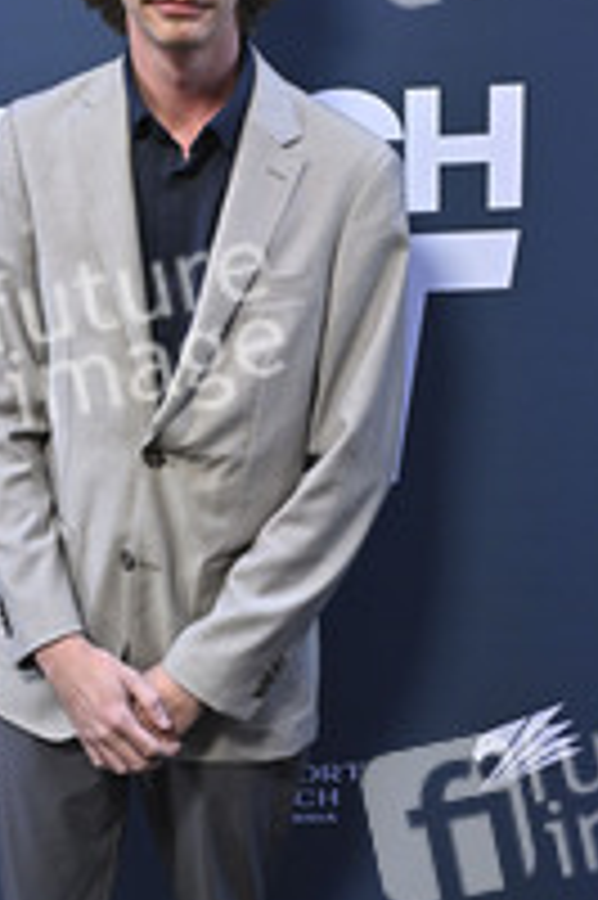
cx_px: 184
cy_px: 576
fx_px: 1572
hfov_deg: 21.4
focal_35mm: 63
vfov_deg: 31.7
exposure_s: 1/320
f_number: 7.1
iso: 2000
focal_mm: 31.5
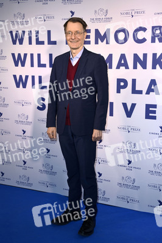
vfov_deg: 36.3
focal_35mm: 55
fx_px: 372
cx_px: 81
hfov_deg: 24.6
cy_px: 122
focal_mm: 55
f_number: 6.3
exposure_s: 1/250
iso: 640
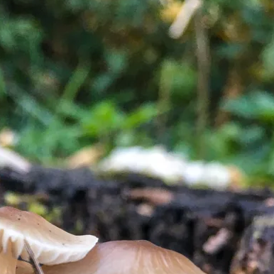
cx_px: 21
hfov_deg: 24.5
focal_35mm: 68
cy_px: 253
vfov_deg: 24.5
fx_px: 609
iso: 80
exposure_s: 1/35
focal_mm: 4.15
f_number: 2.2
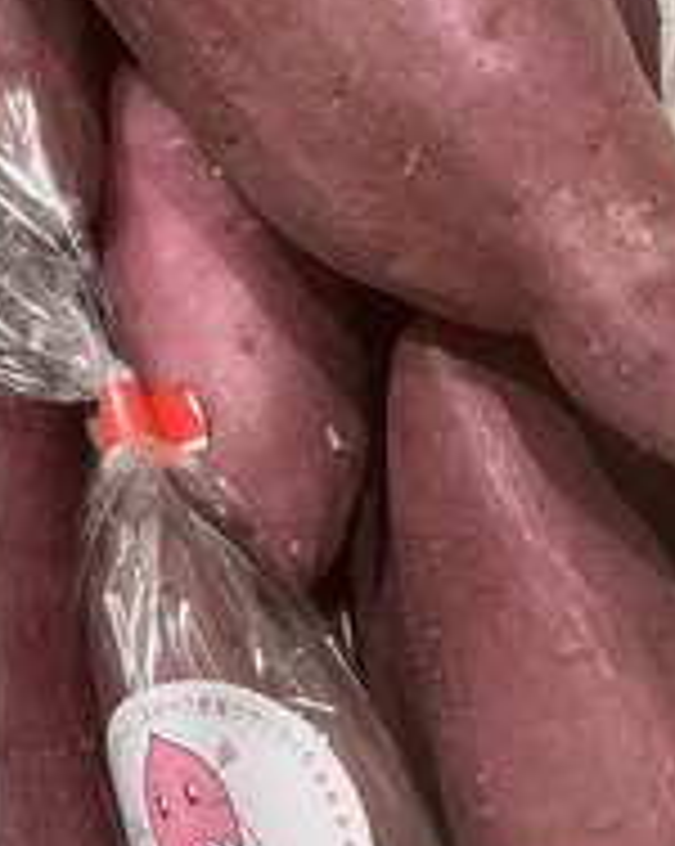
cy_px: 144
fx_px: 1351
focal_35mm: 54
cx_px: 180
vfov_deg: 33.5
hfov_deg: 27.7
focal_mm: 4.2
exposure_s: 1/57
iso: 500
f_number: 1.6
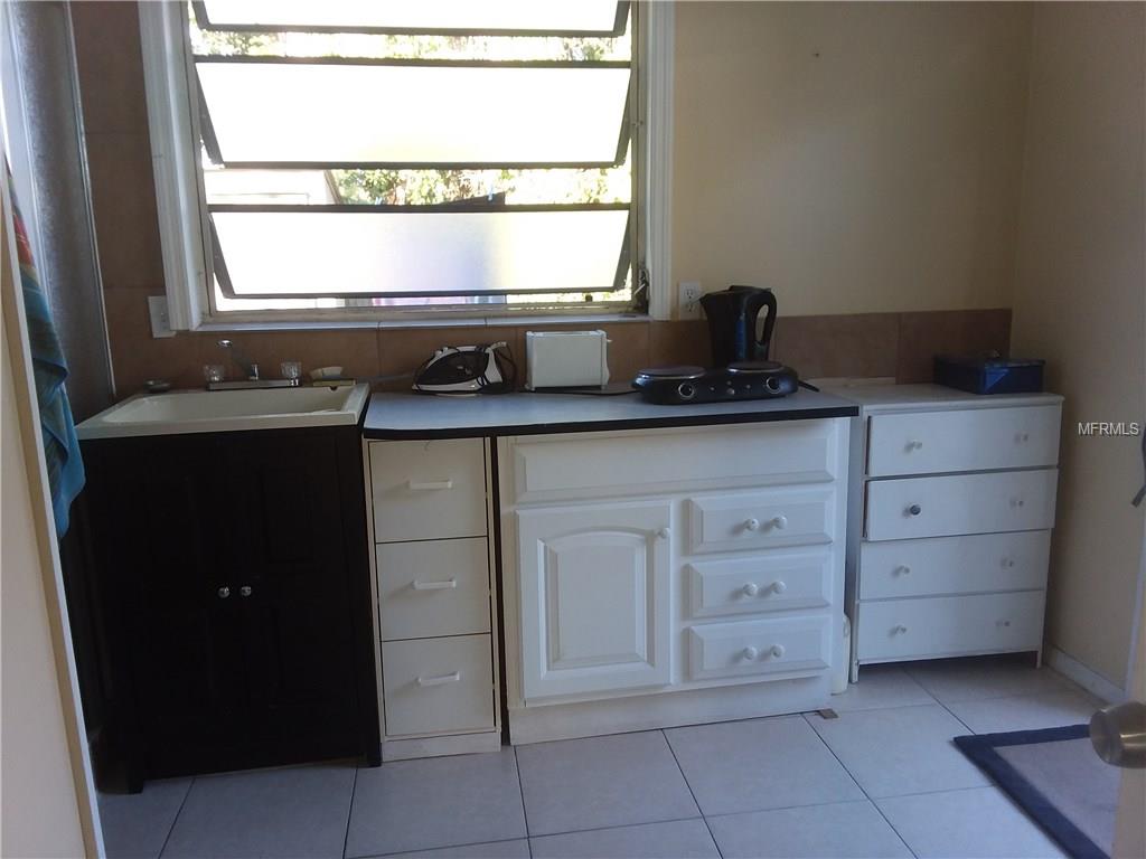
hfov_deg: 65.3
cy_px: 430
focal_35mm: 27
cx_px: 573
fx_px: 894
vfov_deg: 51.4
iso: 50
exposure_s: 1/40
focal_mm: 2.91
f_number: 1.9
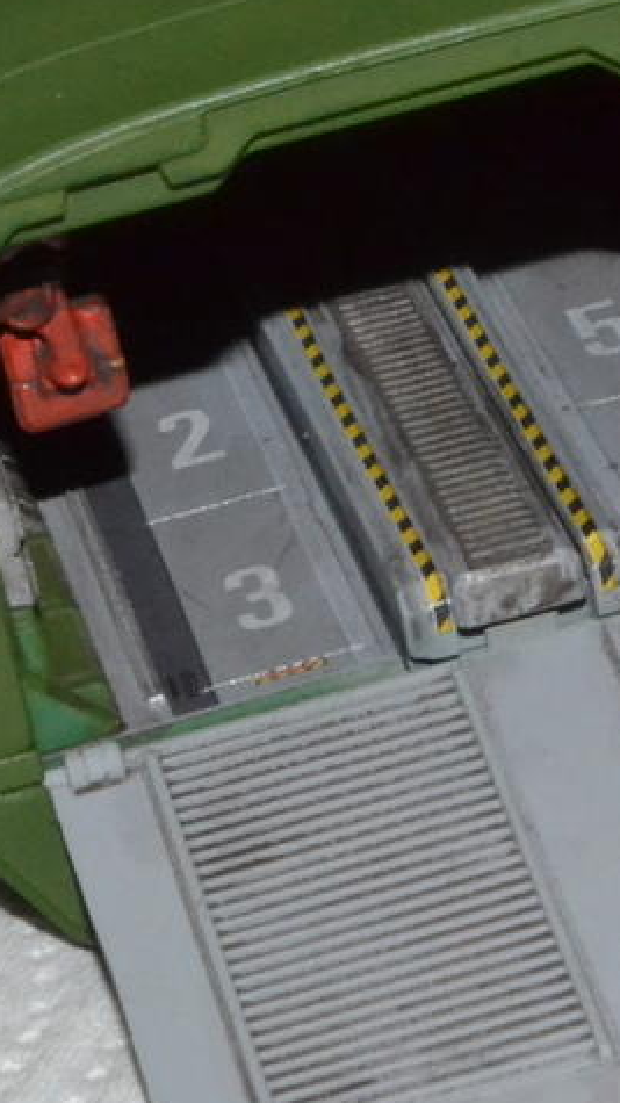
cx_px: 450
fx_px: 6384
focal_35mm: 218
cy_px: 339
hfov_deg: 5.6
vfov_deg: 9.9
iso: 3200
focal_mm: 55
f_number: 36
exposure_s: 1/60
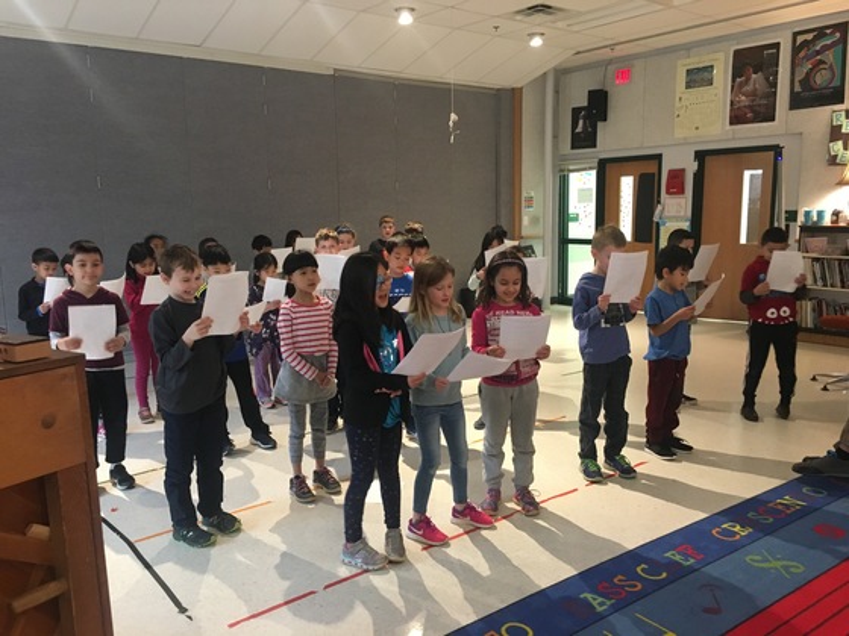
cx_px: 424
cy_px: 318
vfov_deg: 48.2
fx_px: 711
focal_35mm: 29
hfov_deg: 61.7
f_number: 2.2
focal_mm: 4.15
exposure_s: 1/24
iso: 200
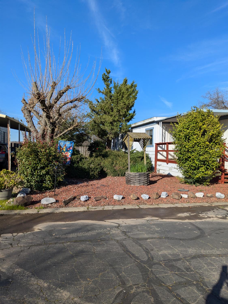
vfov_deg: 65.3
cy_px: 152
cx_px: 114
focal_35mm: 27
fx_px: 237
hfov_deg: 51.4
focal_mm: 4.38
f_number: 1.73
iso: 52
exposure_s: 1/3344
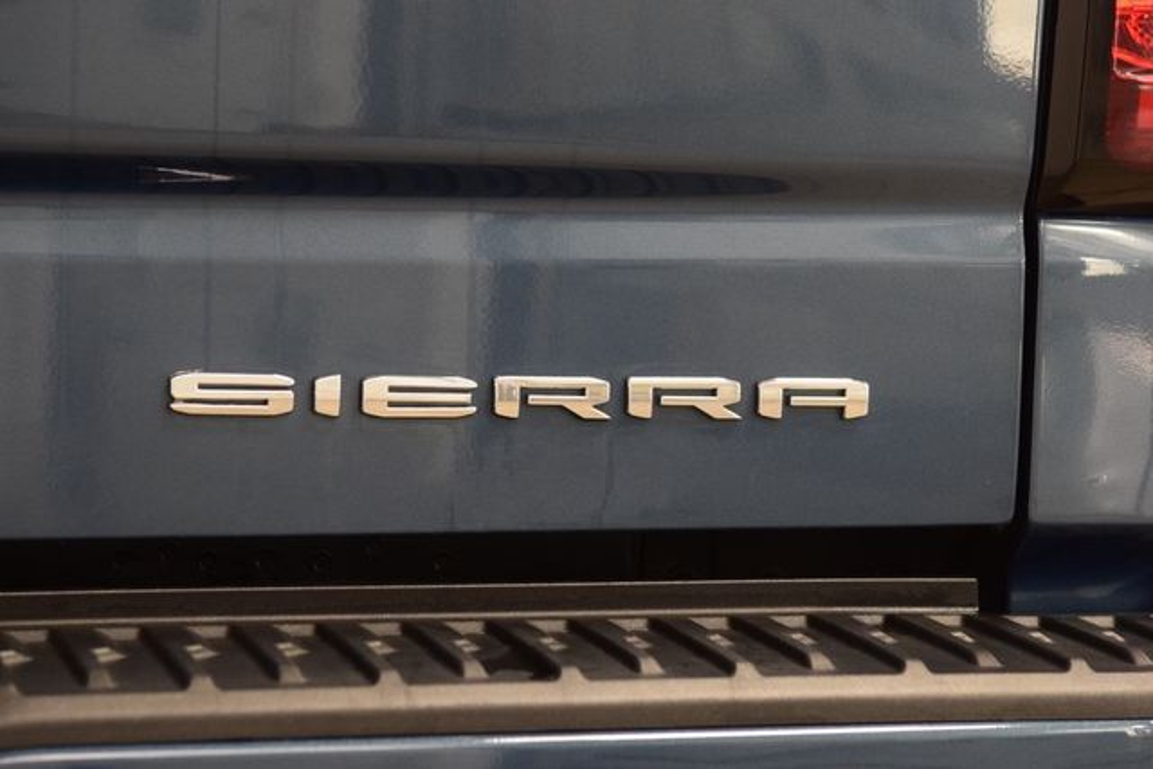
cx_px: 576
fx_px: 3363
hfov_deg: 19.5
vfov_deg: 13.0
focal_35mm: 105
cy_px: 384
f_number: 5
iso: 1600
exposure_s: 1/30
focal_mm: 70
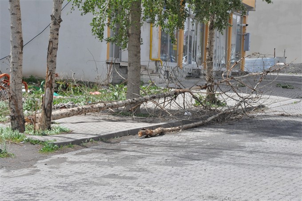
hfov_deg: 14.0
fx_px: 1232
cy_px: 100
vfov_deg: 9.3
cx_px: 151
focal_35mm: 147
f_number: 13
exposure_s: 1/640
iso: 1000
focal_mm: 98
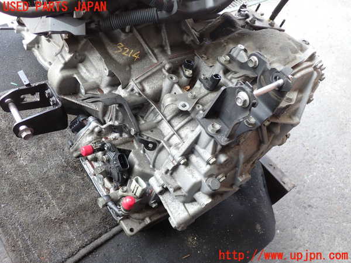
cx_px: 176
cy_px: 132
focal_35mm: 30
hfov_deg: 60.0
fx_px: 304
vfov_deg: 46.8
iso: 125
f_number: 2.3
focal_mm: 5.4
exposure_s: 1/60
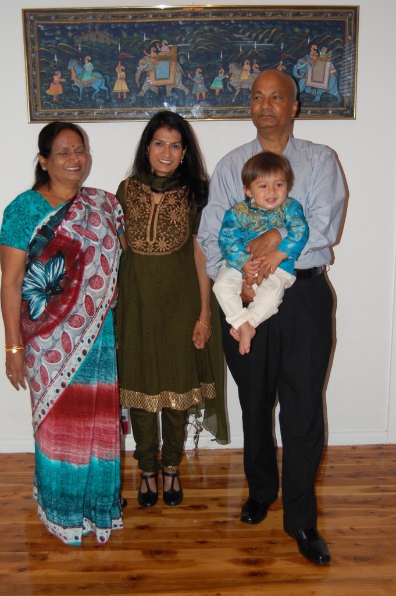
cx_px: 198
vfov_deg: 49.6
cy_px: 298
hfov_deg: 34.2
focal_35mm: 39
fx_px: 645
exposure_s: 1/60
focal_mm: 26
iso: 400
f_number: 4.2
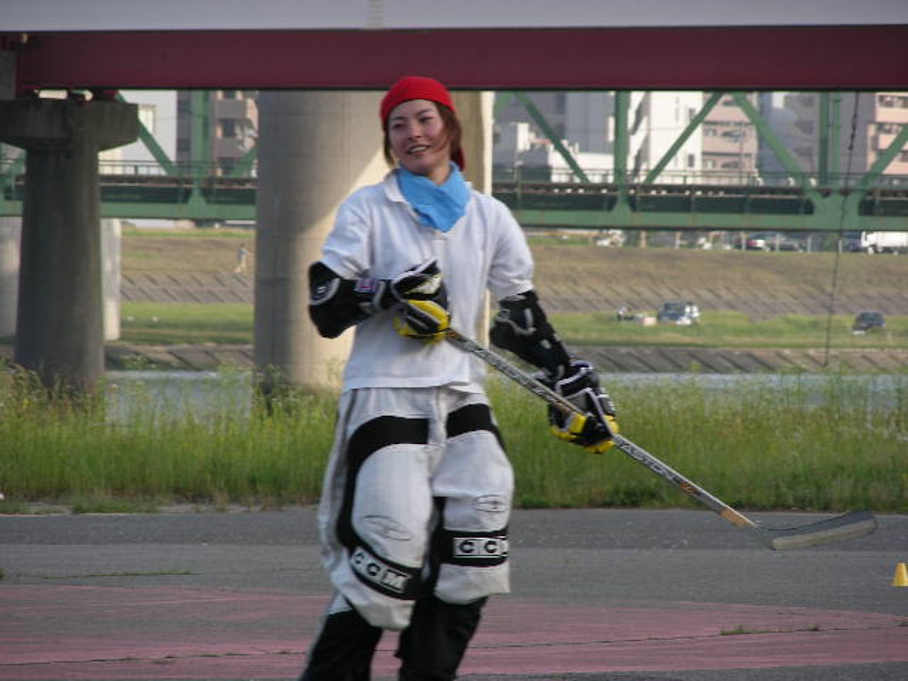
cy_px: 340
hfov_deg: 7.4
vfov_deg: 5.5
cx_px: 454
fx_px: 7056
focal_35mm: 269
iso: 50
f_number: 3.5
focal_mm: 44.8
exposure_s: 1/217
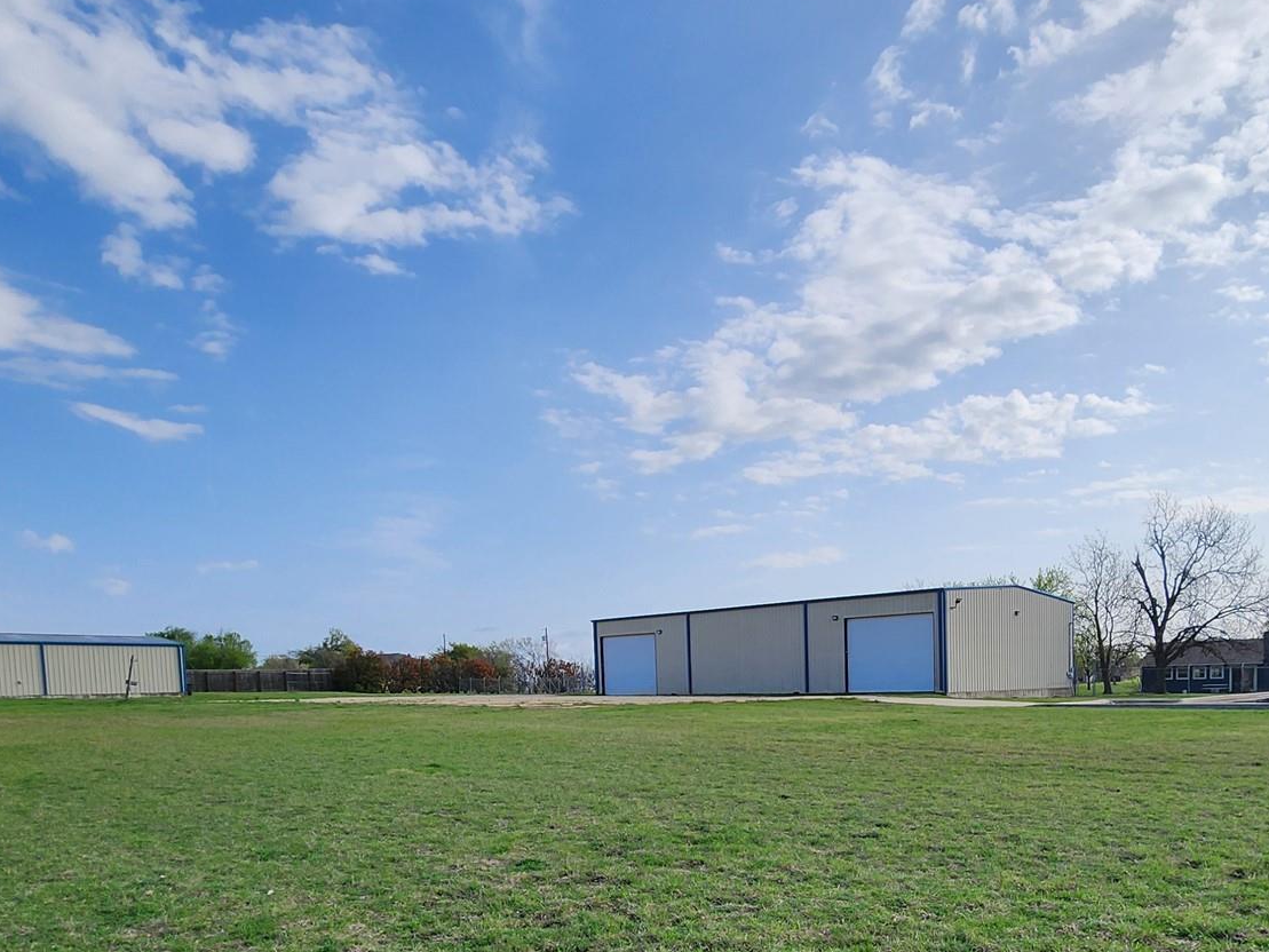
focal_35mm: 24
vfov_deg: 53.4
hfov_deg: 69.7
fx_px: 880
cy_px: 751
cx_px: 836
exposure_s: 1/3850
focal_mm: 2.2
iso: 50
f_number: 2.2
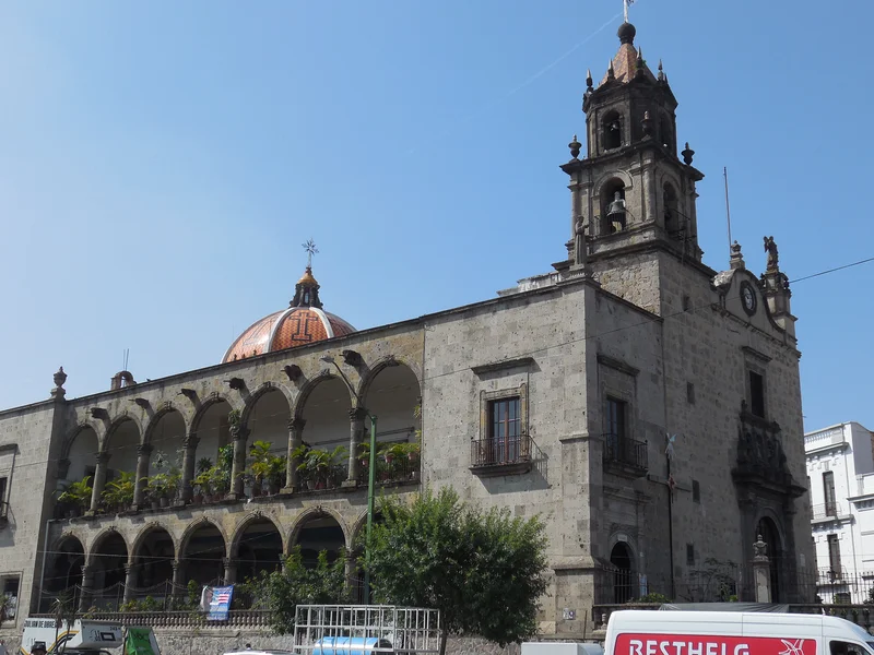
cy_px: 328
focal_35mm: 44
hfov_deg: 42.9
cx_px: 437
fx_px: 1111
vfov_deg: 32.9
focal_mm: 7.8
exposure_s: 1/1000
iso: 125
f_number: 4.5
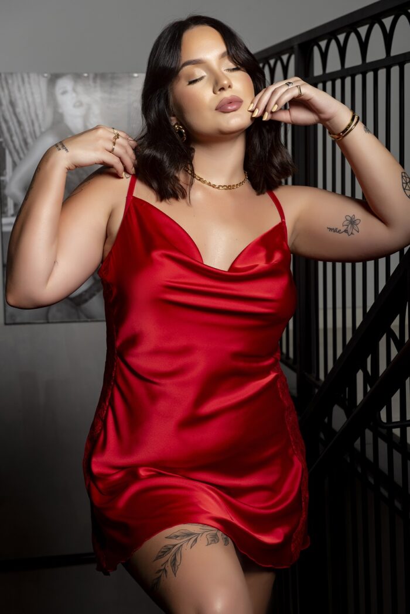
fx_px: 1196
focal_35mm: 70
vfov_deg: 28.8
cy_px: 307
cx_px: 205
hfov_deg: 19.5
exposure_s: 1/125
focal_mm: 70
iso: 200
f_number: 9
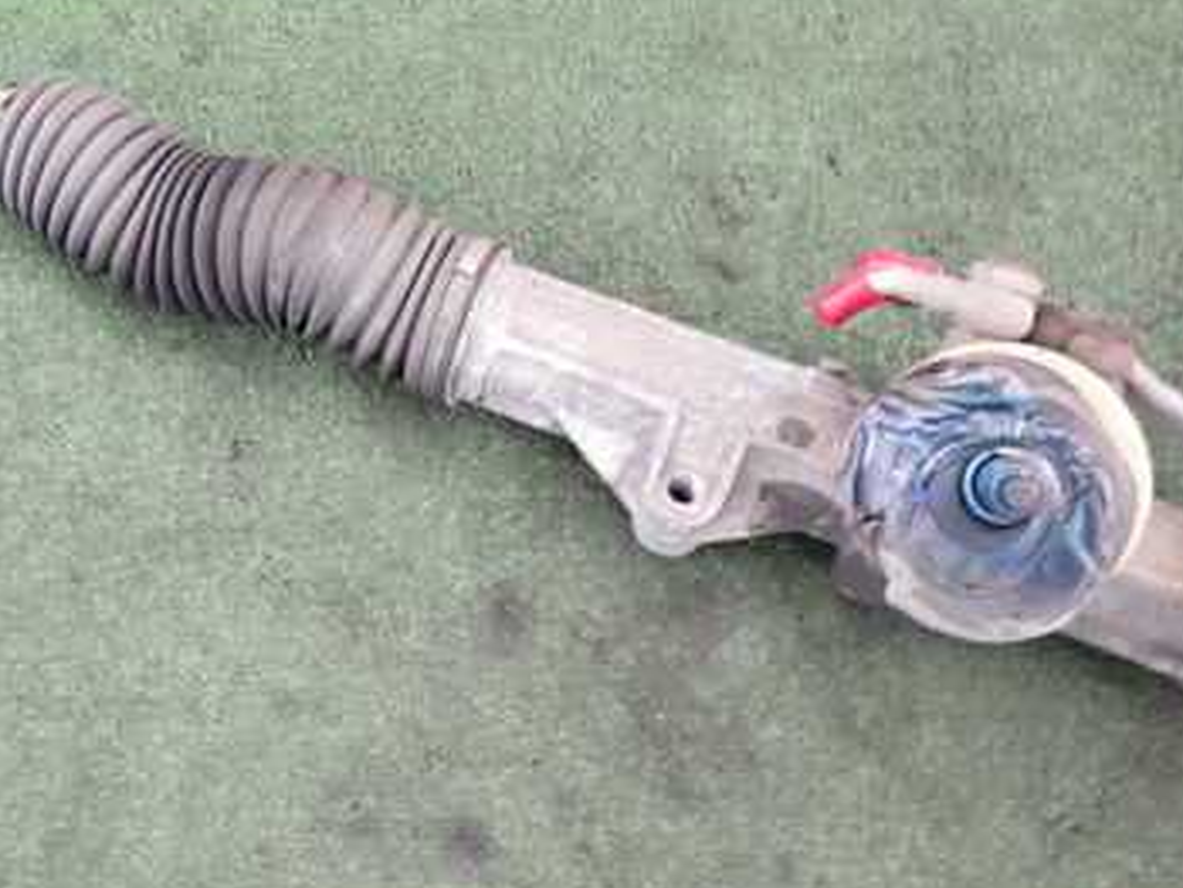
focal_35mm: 43
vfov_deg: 33.3
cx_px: 356
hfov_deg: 43.0
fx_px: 1470
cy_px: 288
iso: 500
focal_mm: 4.5
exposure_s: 1/30
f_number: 2
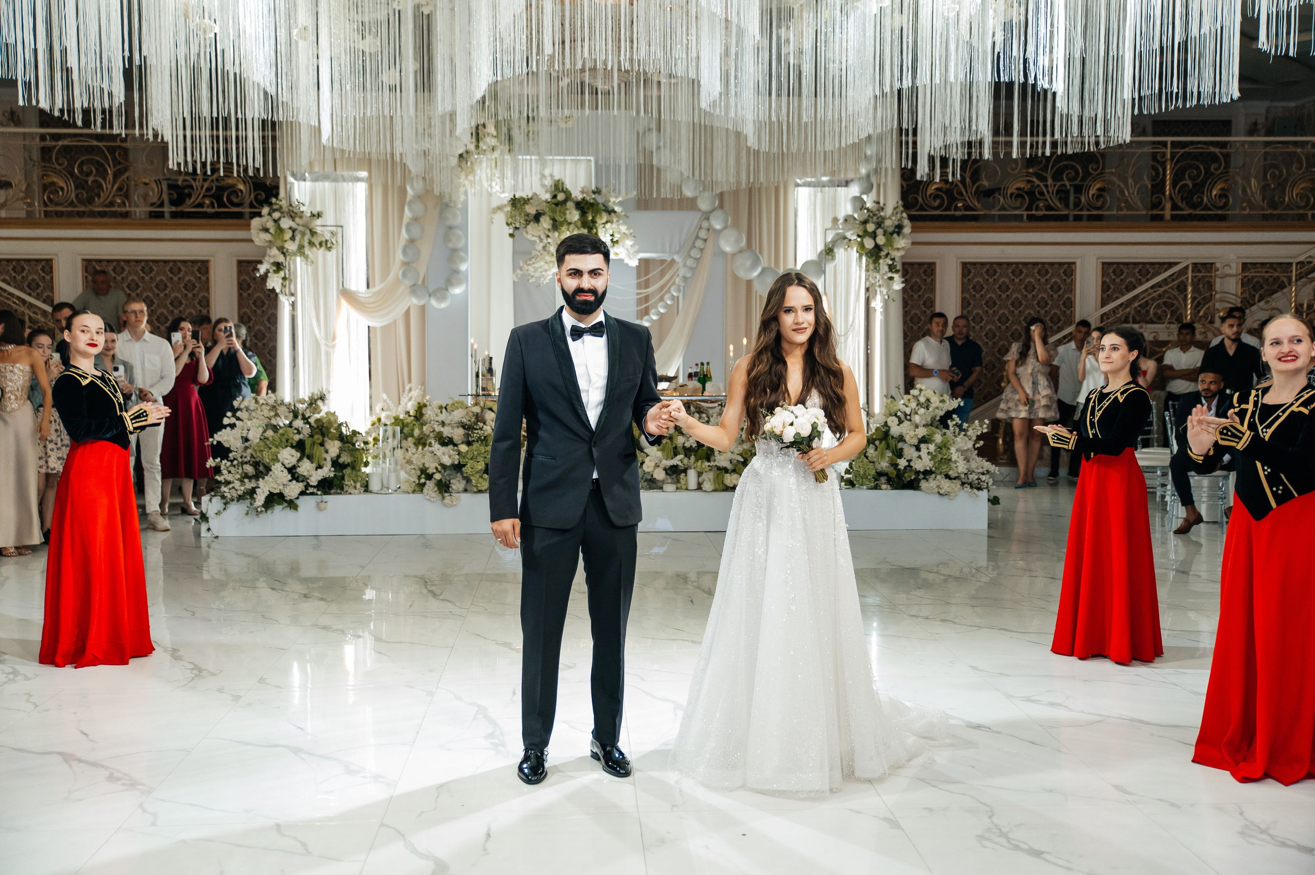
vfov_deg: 36.8
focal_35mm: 36
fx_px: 1314
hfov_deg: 53.2
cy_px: 438
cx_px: 658
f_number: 2.8
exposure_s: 1/200
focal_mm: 36
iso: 4000
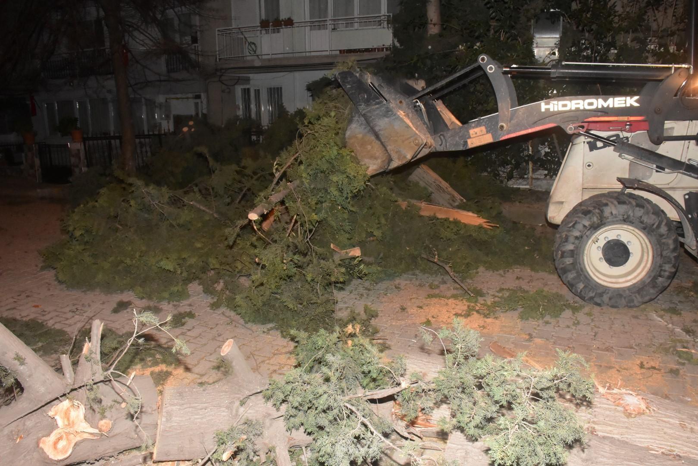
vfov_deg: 47.9
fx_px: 524
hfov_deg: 67.4
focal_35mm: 27
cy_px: 233
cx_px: 349
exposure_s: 1/60
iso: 5000
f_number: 11
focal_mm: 18
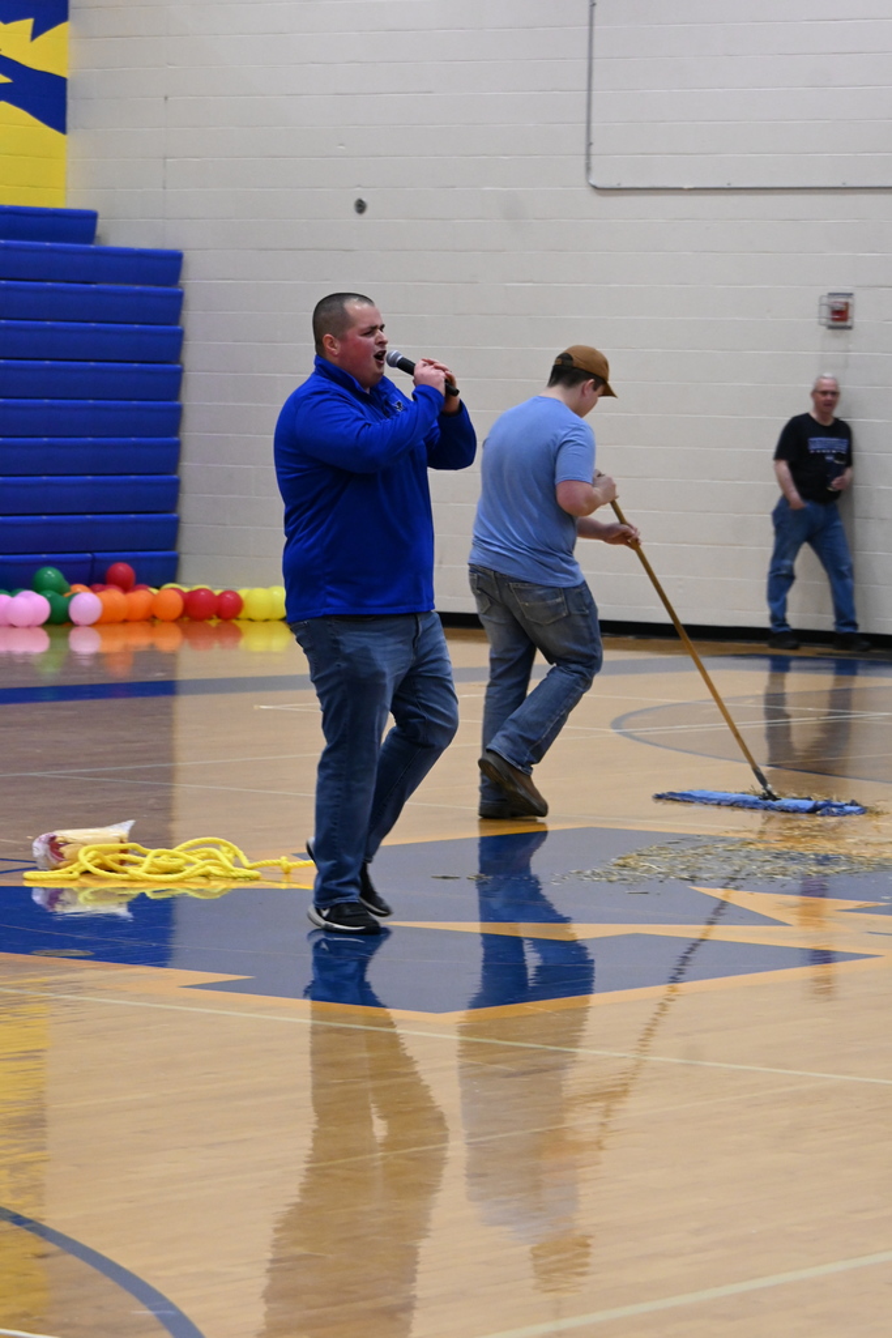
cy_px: 669
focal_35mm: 158
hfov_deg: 8.7
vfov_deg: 13.0
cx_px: 446
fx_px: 5851
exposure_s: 1/125
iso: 2800
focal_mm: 105
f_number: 6.3
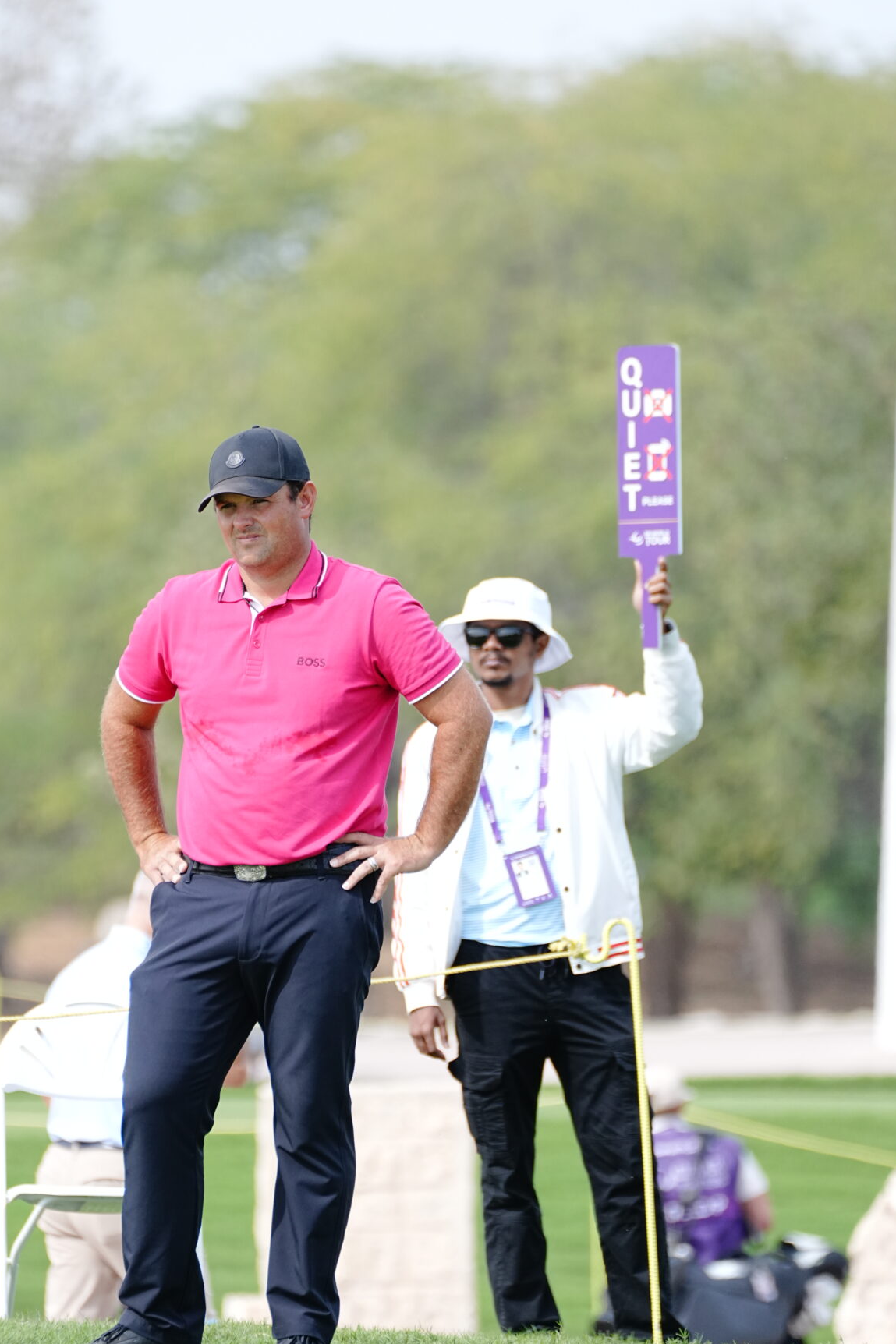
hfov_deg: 2.3
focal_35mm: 594
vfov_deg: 3.5
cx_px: 312
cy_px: 791
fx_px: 22179
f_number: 5.6
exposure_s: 1/1250
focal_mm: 400
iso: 640
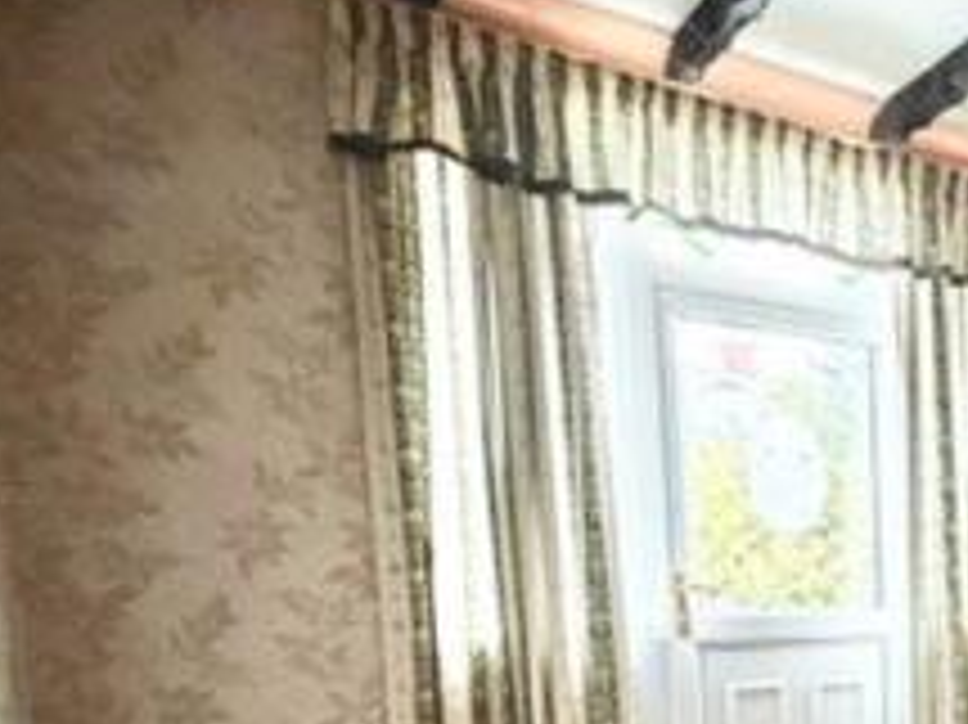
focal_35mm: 38
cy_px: 704
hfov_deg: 34.0
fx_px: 1062
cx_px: 1276
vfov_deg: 34.7
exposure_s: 1/54
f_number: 2.2
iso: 1250
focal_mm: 2.22
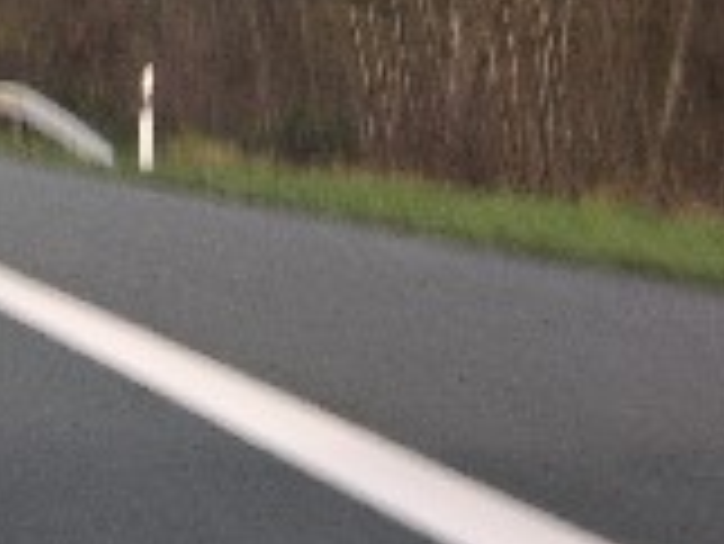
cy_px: 4
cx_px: -578
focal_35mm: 270
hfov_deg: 7.1
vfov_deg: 5.5
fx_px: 5651
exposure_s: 1/52.8
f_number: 4.7
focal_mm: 18.8
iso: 50
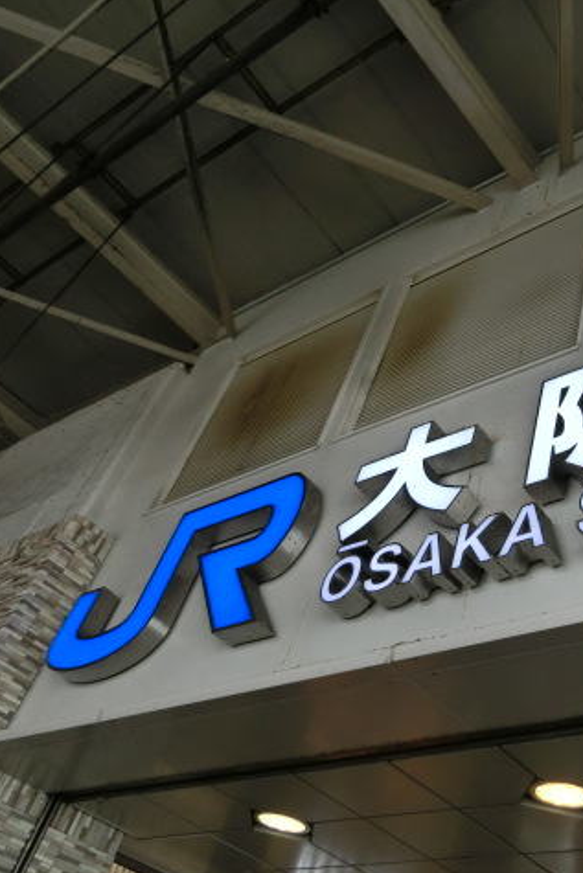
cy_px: 436
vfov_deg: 54.4
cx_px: 520
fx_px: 850
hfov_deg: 35.7
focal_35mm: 35
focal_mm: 4.5
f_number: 3.5
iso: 160
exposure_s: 1/125
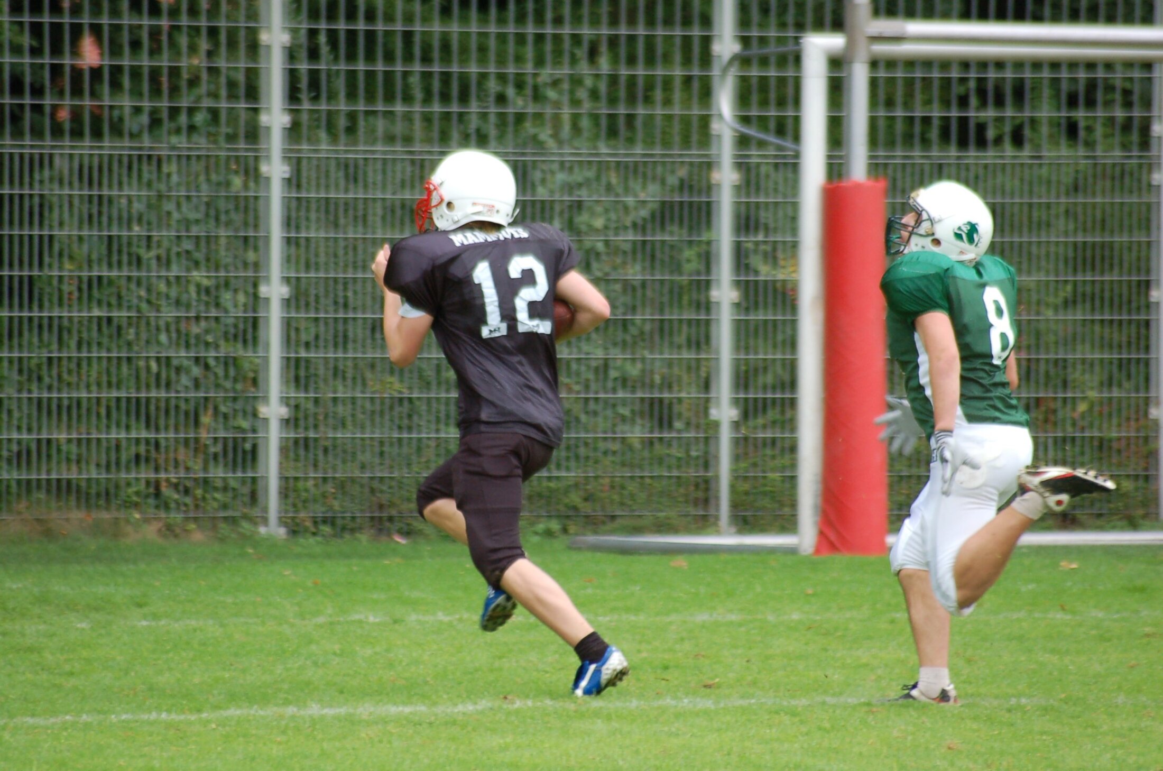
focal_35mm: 360
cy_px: 386
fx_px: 11608
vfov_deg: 3.8
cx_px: 582
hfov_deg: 5.7
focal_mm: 240
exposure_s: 1/500
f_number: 5.3
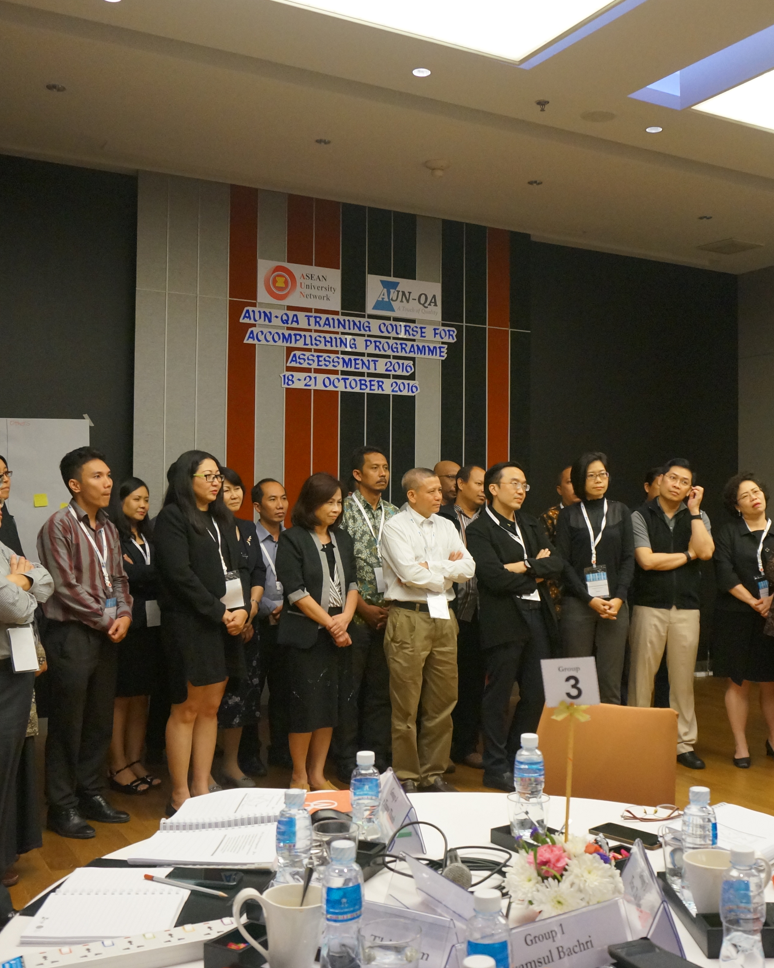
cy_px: 490
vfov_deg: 49.4
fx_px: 1052
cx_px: 431
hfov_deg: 40.4
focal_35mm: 37
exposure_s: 1/160
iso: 2000
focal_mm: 17
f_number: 4
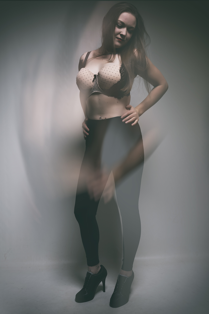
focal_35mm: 35
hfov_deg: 37.9
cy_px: 157
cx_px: 104
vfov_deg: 54.4
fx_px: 305
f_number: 4.5
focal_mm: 35
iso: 50
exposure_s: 1/200
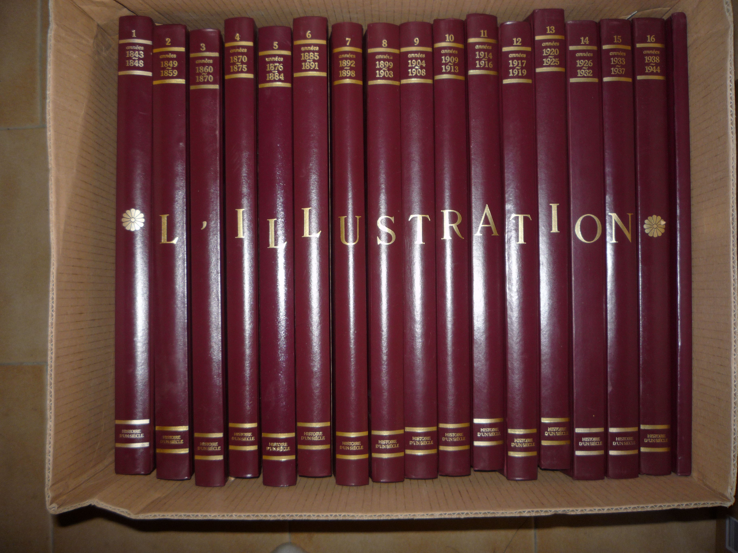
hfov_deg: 60.0
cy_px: 276
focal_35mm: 30
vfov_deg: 46.8
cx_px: 369
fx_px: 640
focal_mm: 5.2
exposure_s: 1/30
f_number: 3.3
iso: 100
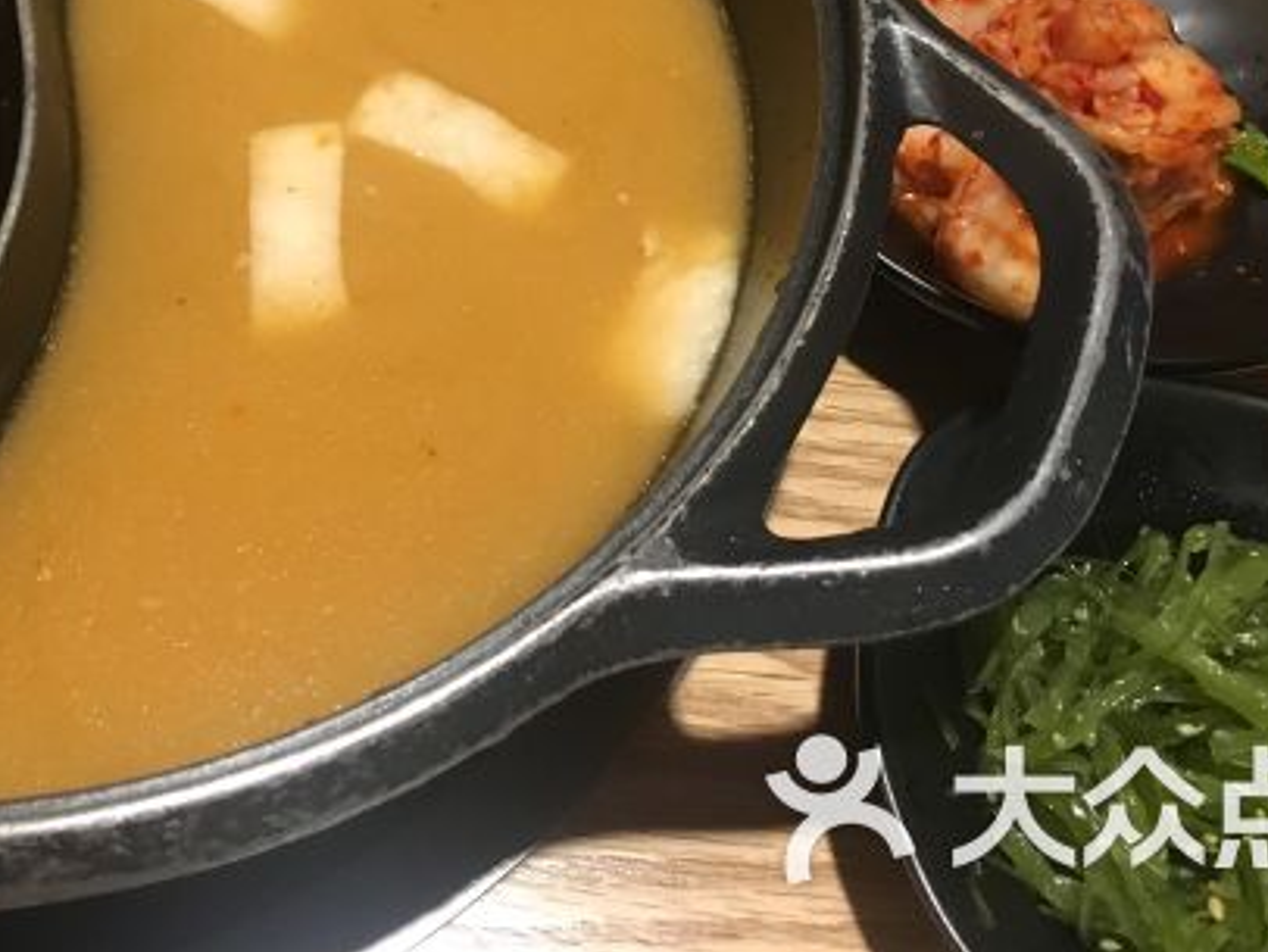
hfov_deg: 37.9
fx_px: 1833
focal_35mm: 50
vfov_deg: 28.3
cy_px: 151
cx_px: 456
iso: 250
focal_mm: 4.15
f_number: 2.2
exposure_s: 1/17
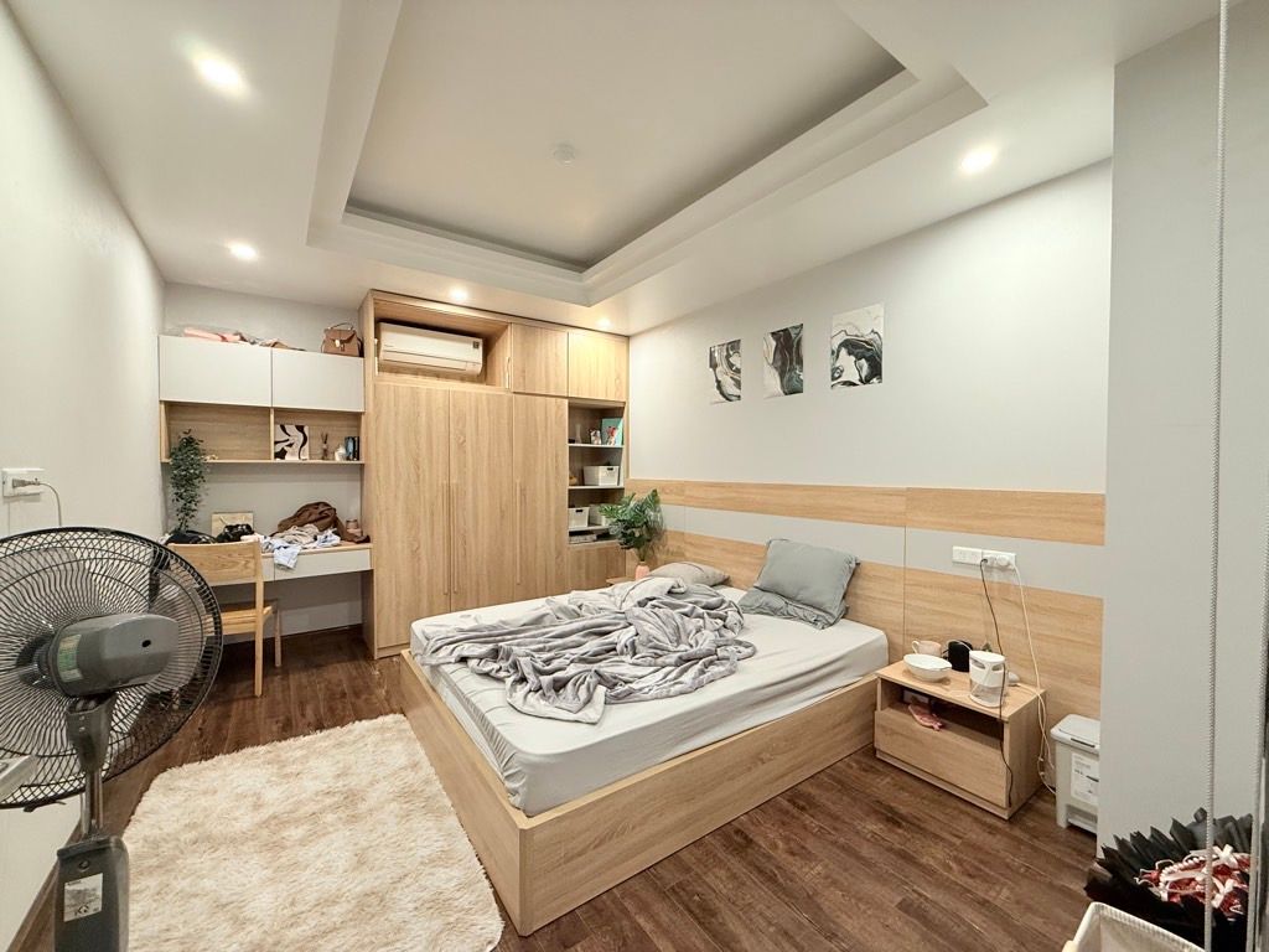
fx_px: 513
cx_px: 634
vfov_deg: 85.7
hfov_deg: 102.1
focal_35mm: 14
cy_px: 476
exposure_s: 1/50
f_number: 2.2
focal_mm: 2.22
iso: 250
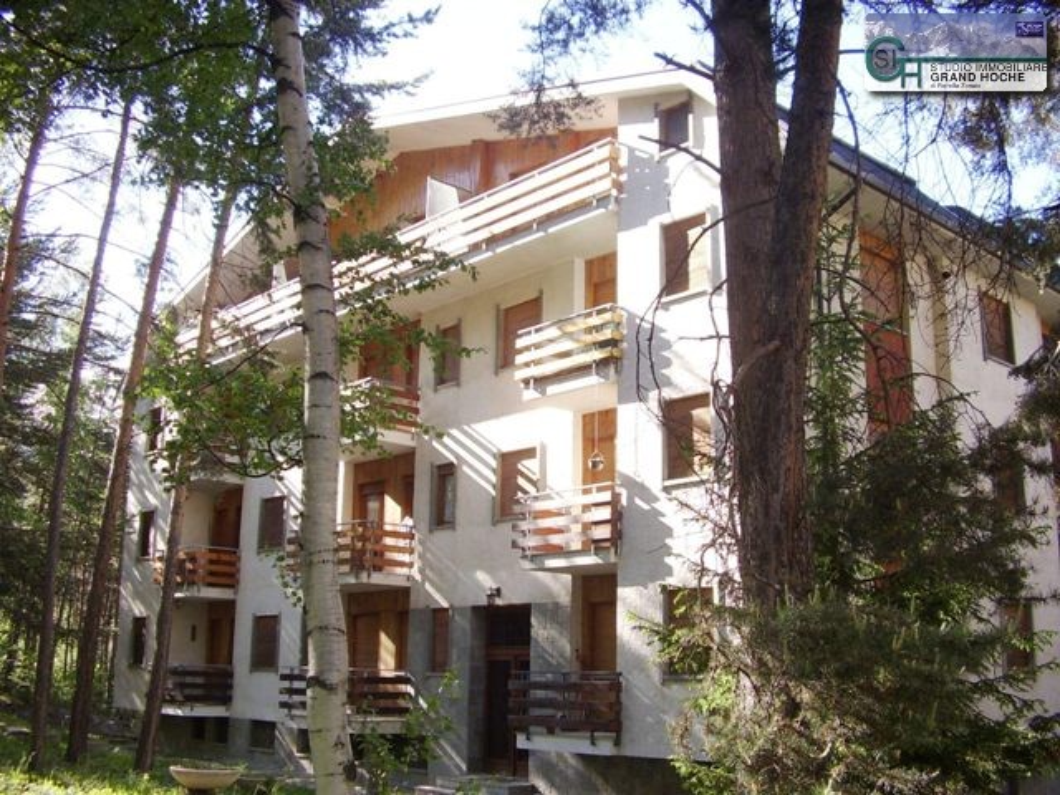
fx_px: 919
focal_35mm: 30
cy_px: 398
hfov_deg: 60.0
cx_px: 530
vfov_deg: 46.8
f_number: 2.9
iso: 71
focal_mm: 5.8
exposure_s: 1/162
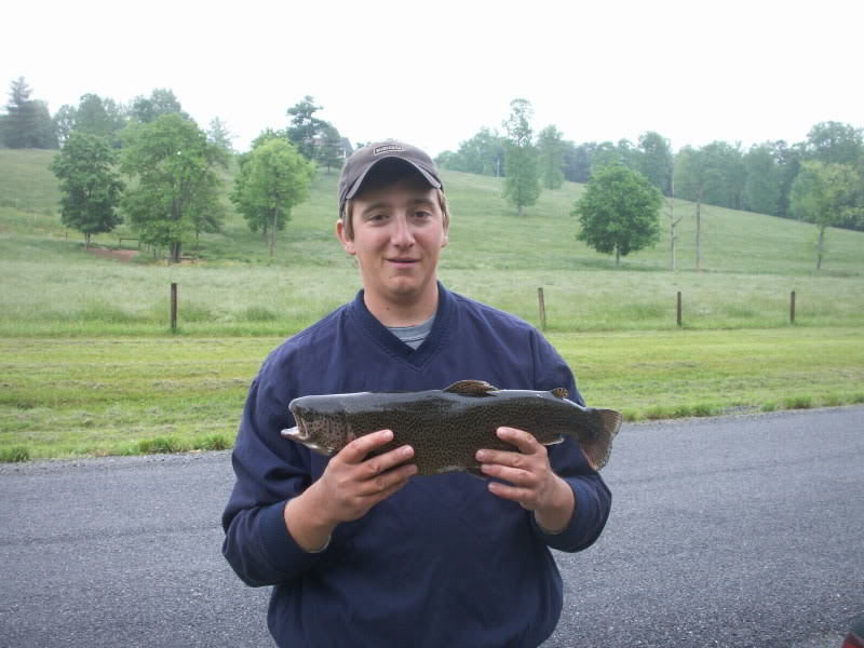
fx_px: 924
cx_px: 432
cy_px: 324
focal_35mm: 37
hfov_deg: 50.1
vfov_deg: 38.7
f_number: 3.5
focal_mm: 7.7
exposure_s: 1/40
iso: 64
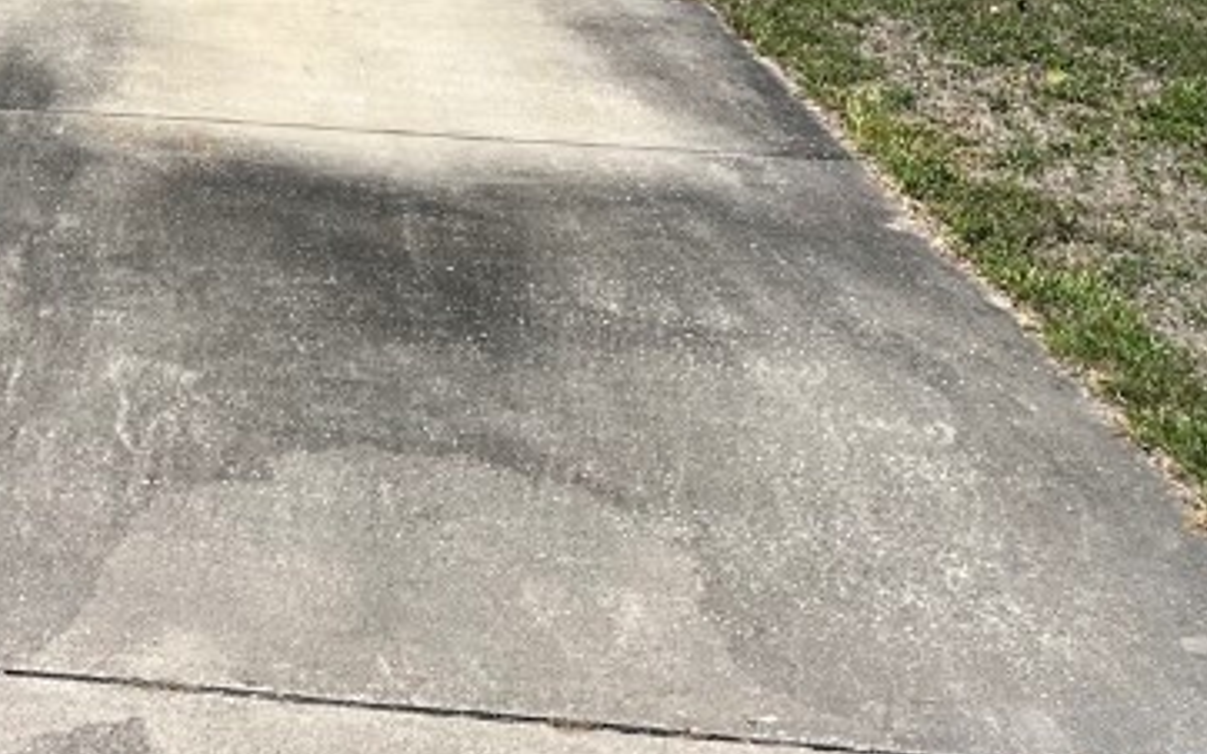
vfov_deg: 15.2
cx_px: -260
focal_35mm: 78
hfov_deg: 24.0
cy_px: -437
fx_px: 2565
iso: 50
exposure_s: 1/5076
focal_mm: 5.7
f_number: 1.5
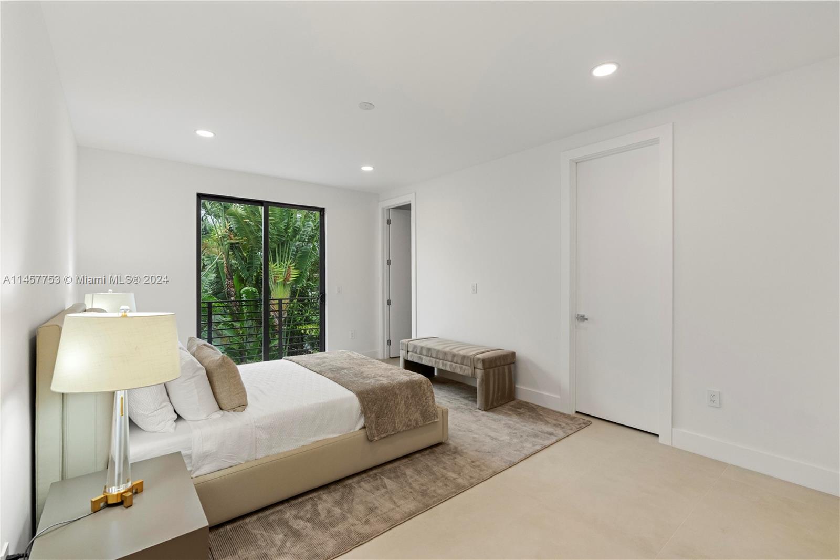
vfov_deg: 73.7
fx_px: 373
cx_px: 420
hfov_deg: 96.7
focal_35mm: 16
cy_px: 280
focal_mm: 16
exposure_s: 1/30
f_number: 5.6
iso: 800
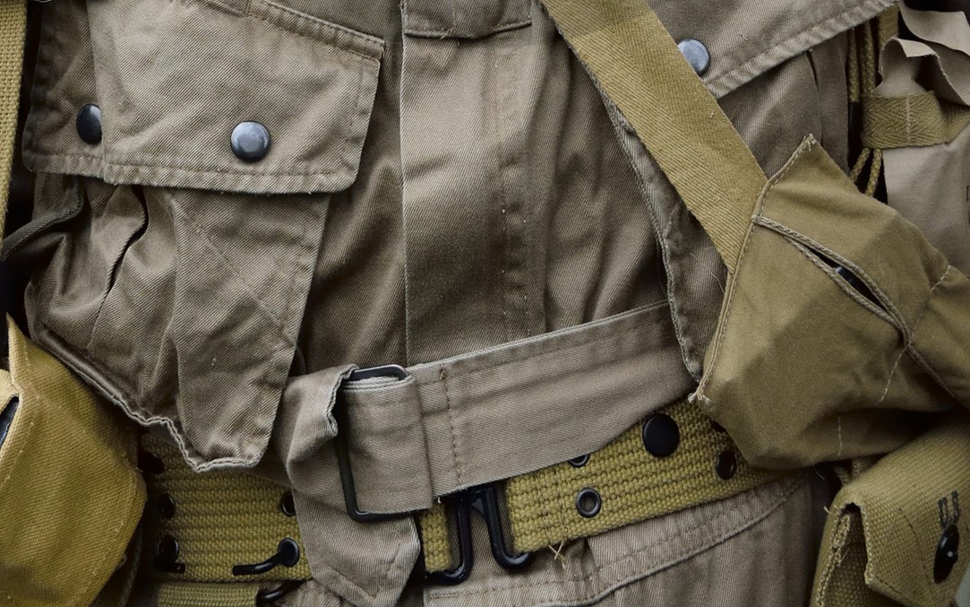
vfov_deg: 11.9
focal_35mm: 104
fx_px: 2749
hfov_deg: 20.0
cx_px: 474
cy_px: -373
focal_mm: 46
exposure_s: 1/100
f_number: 11
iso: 1600
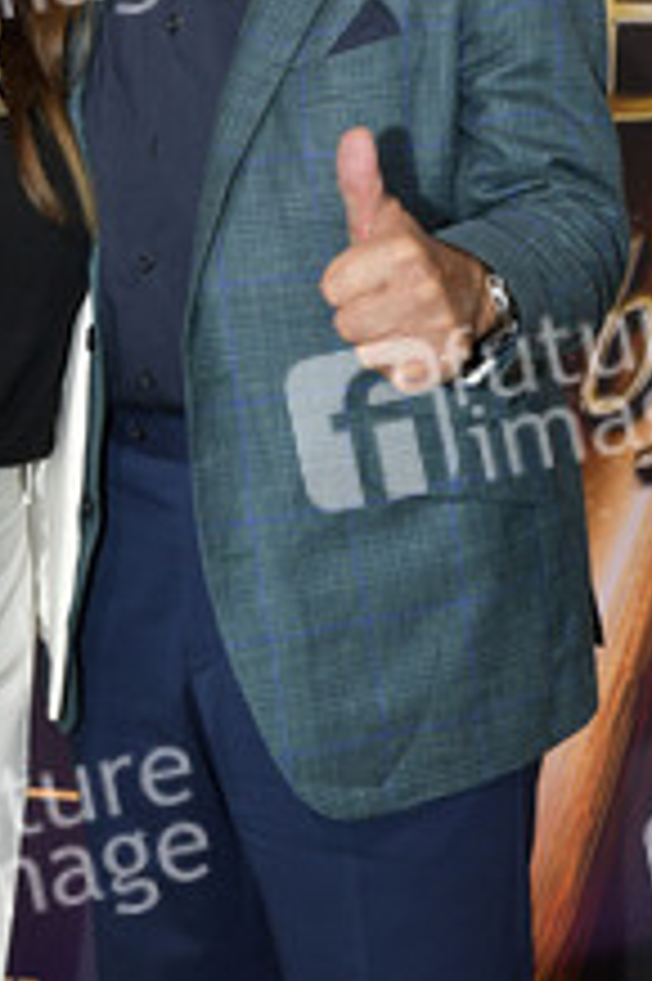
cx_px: 108
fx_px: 2993
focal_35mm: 110
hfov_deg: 12.4
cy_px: 180
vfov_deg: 18.4
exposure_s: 1/250
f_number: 6.3
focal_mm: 60
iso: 1250
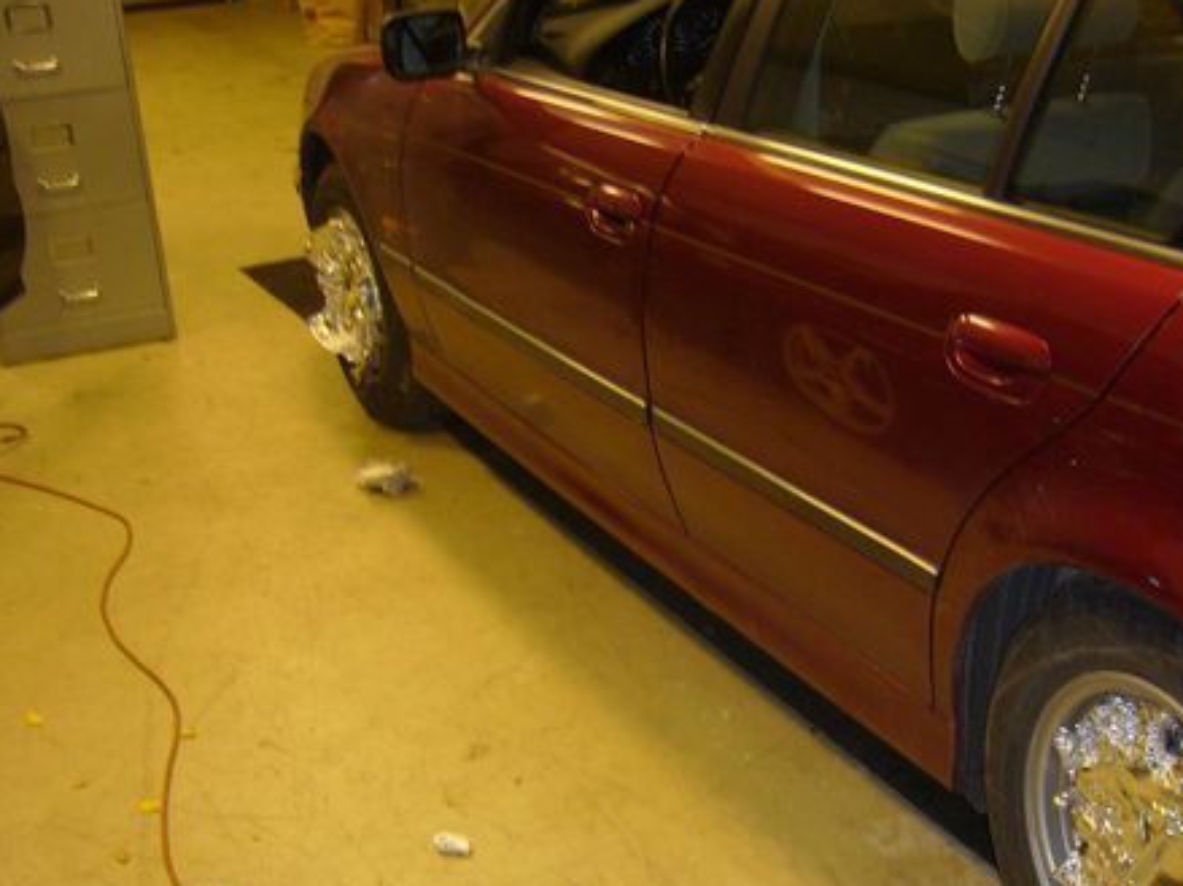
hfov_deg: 37.0
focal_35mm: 51
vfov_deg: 28.4
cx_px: 814
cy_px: 576
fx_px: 1742
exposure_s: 1/8
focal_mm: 5.8
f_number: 2.8
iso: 80
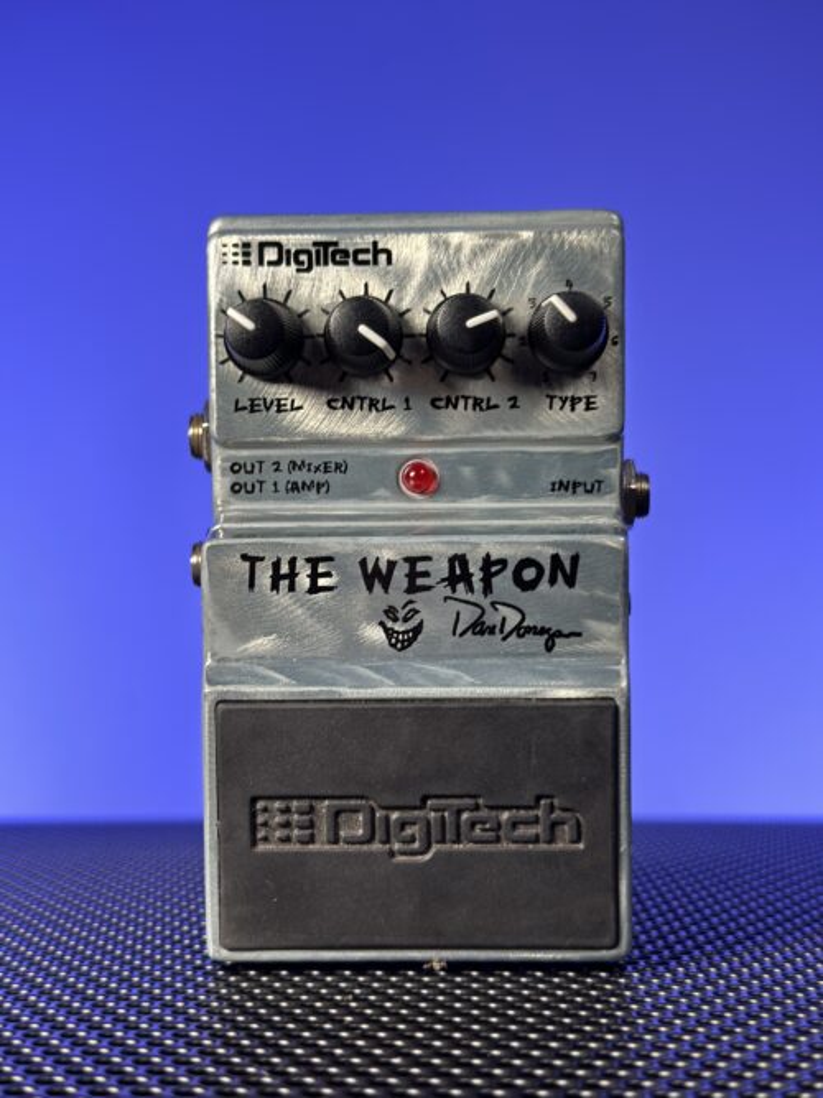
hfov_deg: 30.3
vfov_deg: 39.7
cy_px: 549
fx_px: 1522
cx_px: 412
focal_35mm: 48
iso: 160
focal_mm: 6.86
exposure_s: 1/60
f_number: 1.78
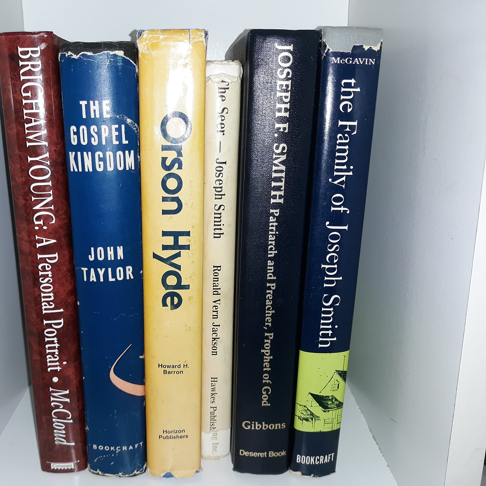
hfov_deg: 48.0
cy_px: 249
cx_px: 181
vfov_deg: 48.4
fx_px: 540
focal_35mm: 34
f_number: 1.7
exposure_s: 1/120
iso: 64
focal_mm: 3.7
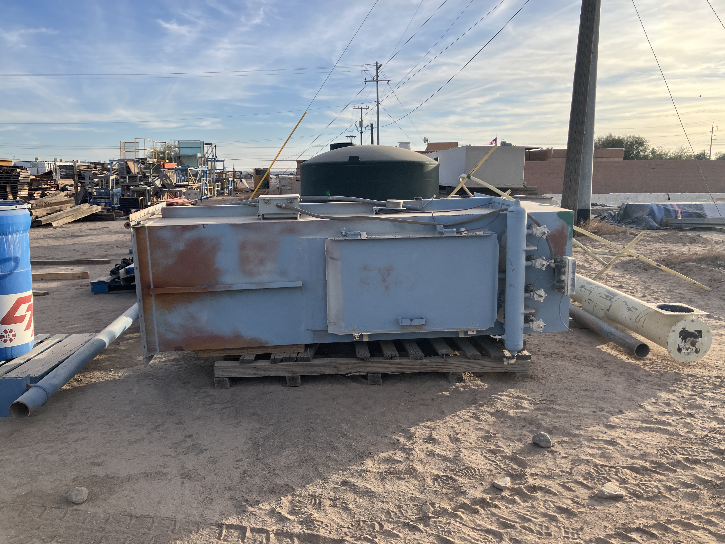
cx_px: 362
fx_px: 586
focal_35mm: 28
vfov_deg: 49.7
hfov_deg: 63.4
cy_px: 272
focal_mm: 3.99
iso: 32
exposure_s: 1/1130
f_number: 1.8
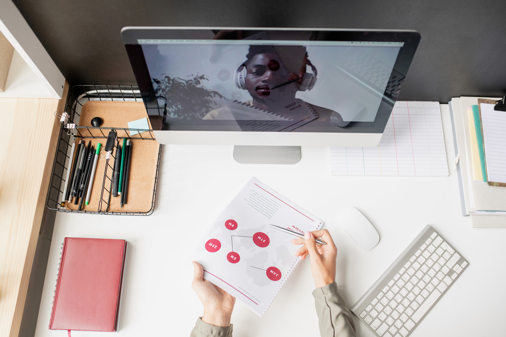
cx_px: 253
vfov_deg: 37.9
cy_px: 168
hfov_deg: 54.4
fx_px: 492
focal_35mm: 35
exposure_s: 1/400
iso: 800
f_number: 3.5
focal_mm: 35
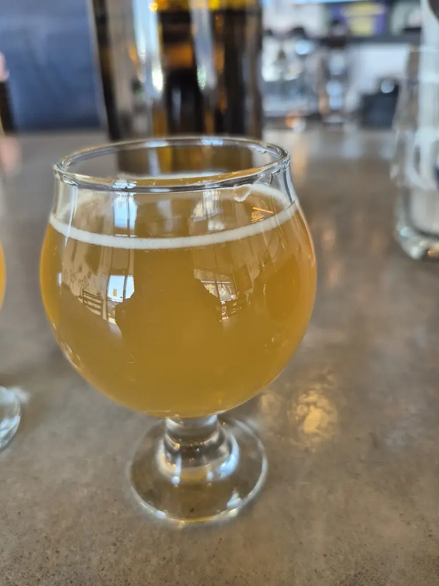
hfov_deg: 58.9
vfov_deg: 73.9
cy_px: 293
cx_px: 220
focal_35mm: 23
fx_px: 389
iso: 125
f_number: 1.8
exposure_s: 1/120
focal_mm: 5.4
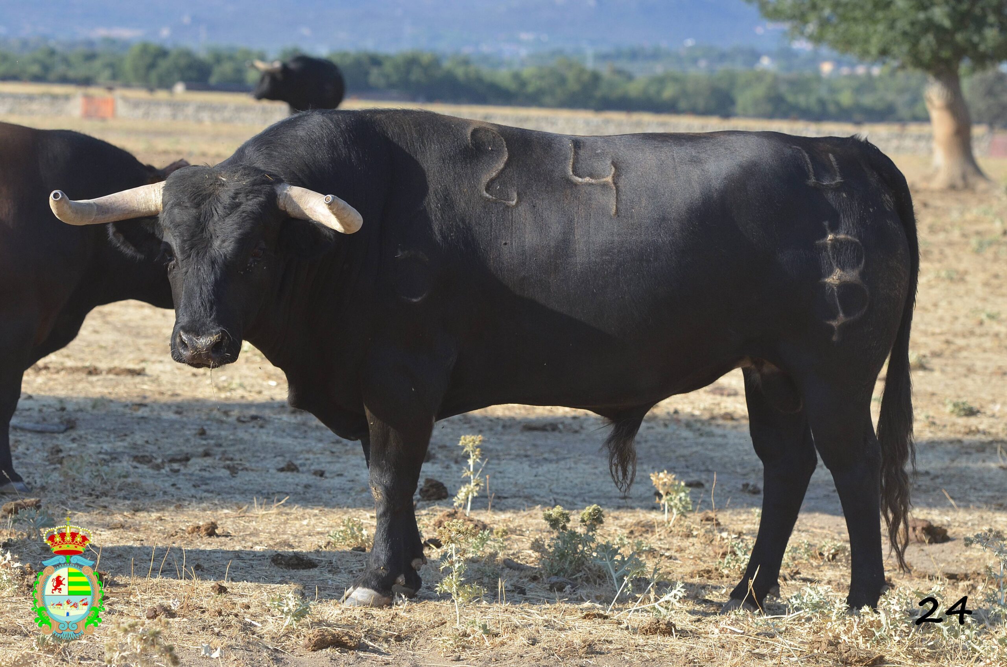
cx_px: 504
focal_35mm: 150
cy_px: 334
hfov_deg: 13.7
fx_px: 4187
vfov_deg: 9.1
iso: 400
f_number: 5
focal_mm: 100
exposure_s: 1/1250
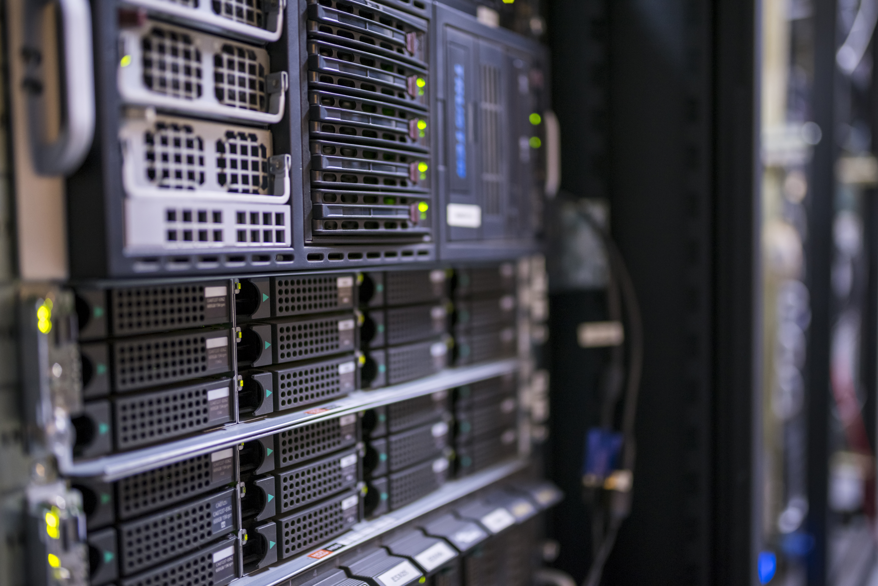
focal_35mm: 35
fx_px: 854
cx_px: 439
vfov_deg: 37.9
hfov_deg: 54.4
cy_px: 293
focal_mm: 35
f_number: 1.4
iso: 800
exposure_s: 1/100
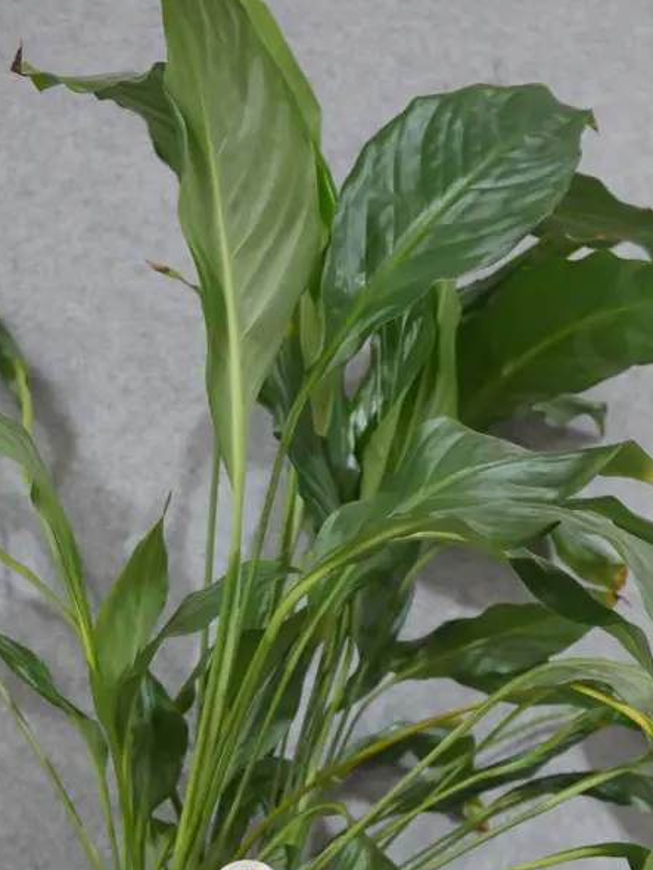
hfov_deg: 22.3
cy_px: 720
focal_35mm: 66
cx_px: 324
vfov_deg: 28.6
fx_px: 1659
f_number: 4.1
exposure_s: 1/60
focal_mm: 19
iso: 2000
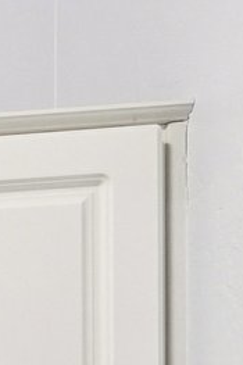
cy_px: 835
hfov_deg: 6.3
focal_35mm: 148
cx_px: -903
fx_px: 1500
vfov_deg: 11.7
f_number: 8
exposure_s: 1/8
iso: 400
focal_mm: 19
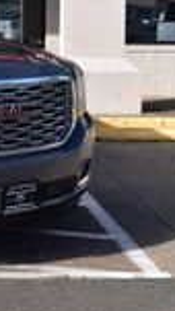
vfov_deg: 19.6
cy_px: 54
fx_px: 890
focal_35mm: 108
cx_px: -93
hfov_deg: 10.8
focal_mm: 26
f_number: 11
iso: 400
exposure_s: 1/400
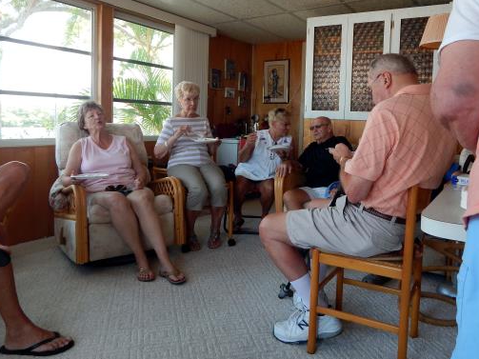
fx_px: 387
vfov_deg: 49.4
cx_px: 276
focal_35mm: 28
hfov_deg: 63.1
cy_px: 145
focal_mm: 4
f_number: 3
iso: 125
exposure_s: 1/50
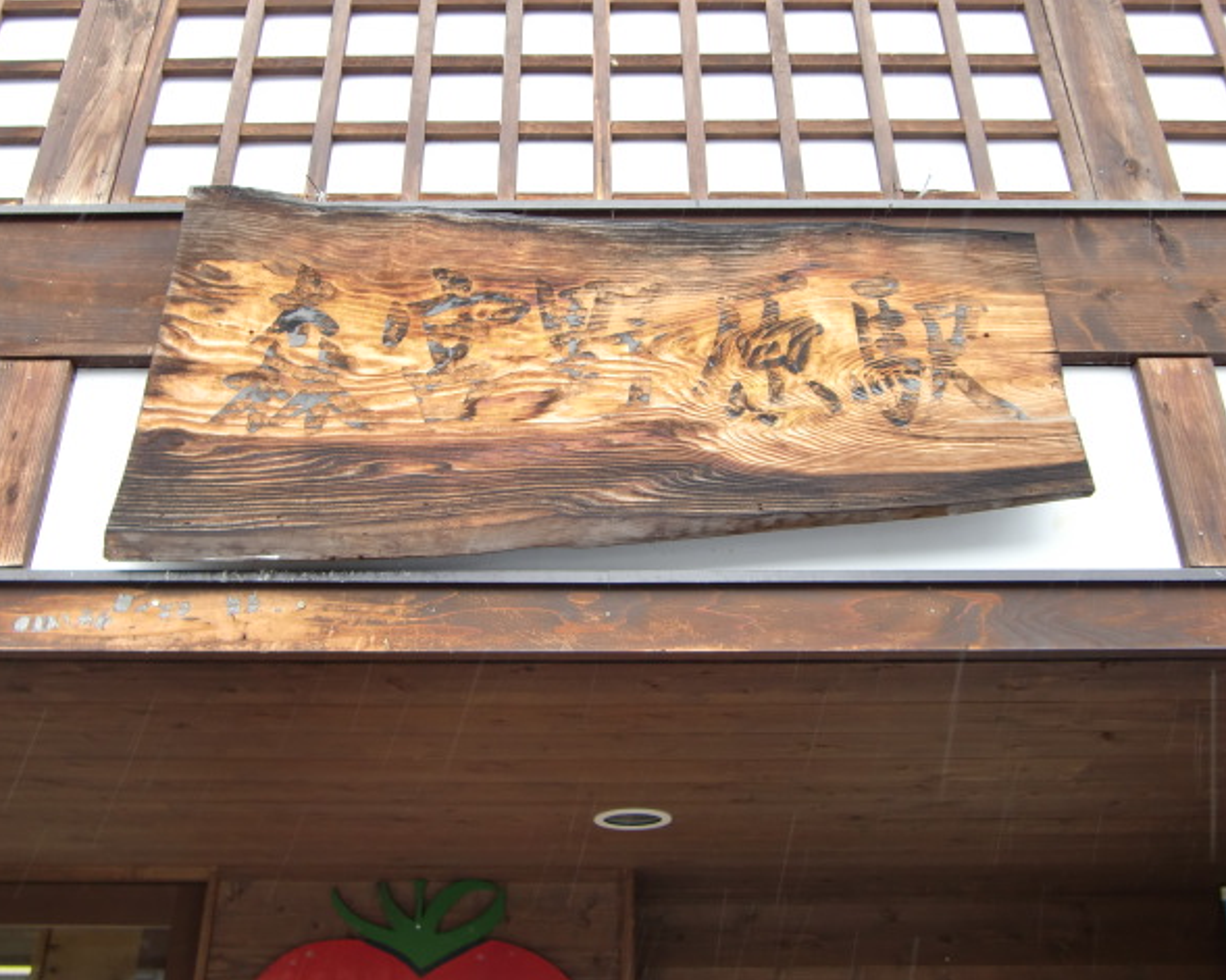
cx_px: 593
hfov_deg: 51.5
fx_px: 1270
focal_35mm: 35
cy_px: 483
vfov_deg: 42.2
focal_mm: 5.8
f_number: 2.7
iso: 64
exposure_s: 1/100
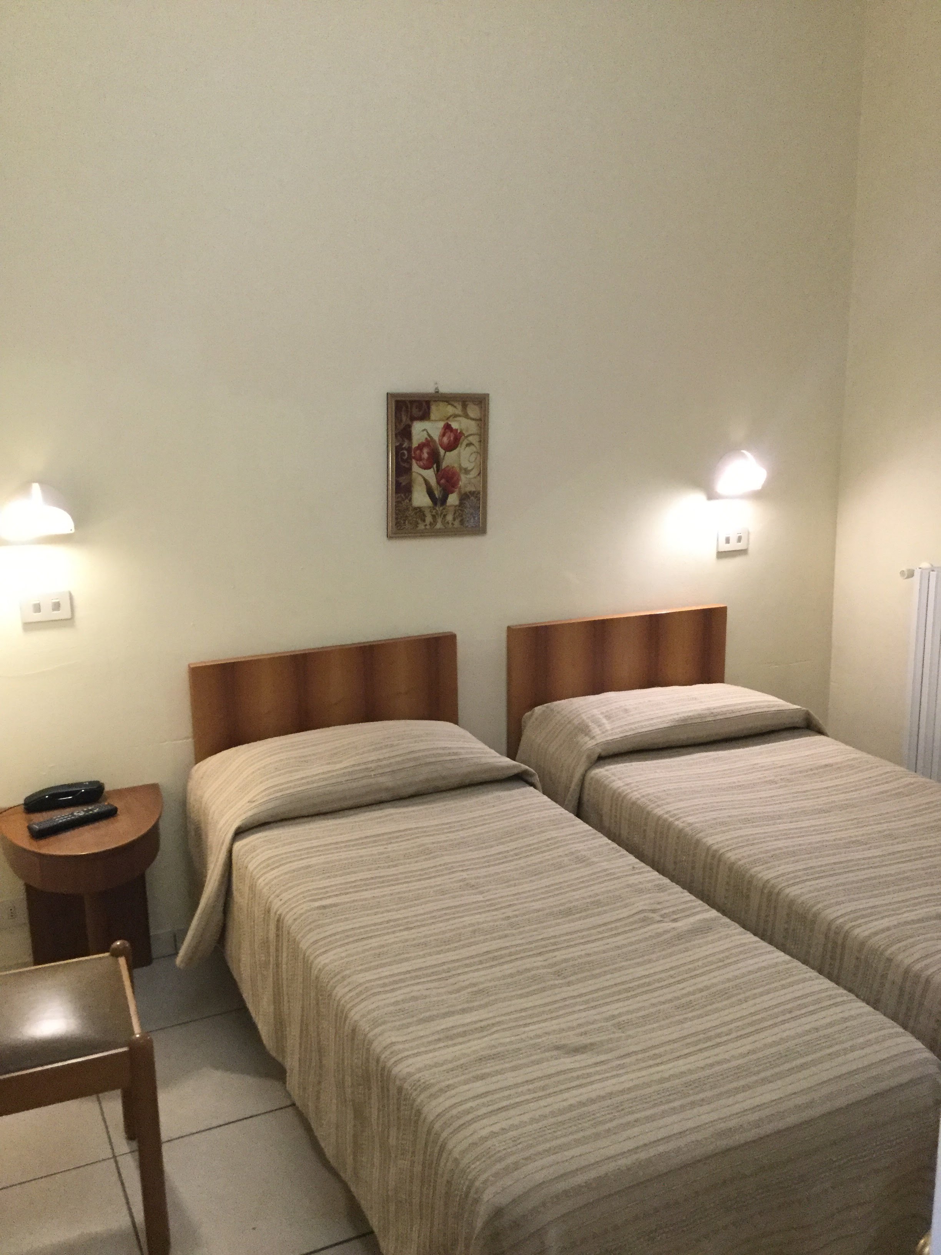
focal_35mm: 31
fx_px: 1124
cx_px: 470
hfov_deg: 45.4
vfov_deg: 58.4
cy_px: 628
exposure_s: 1/25
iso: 200
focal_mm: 3.3
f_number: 2.4
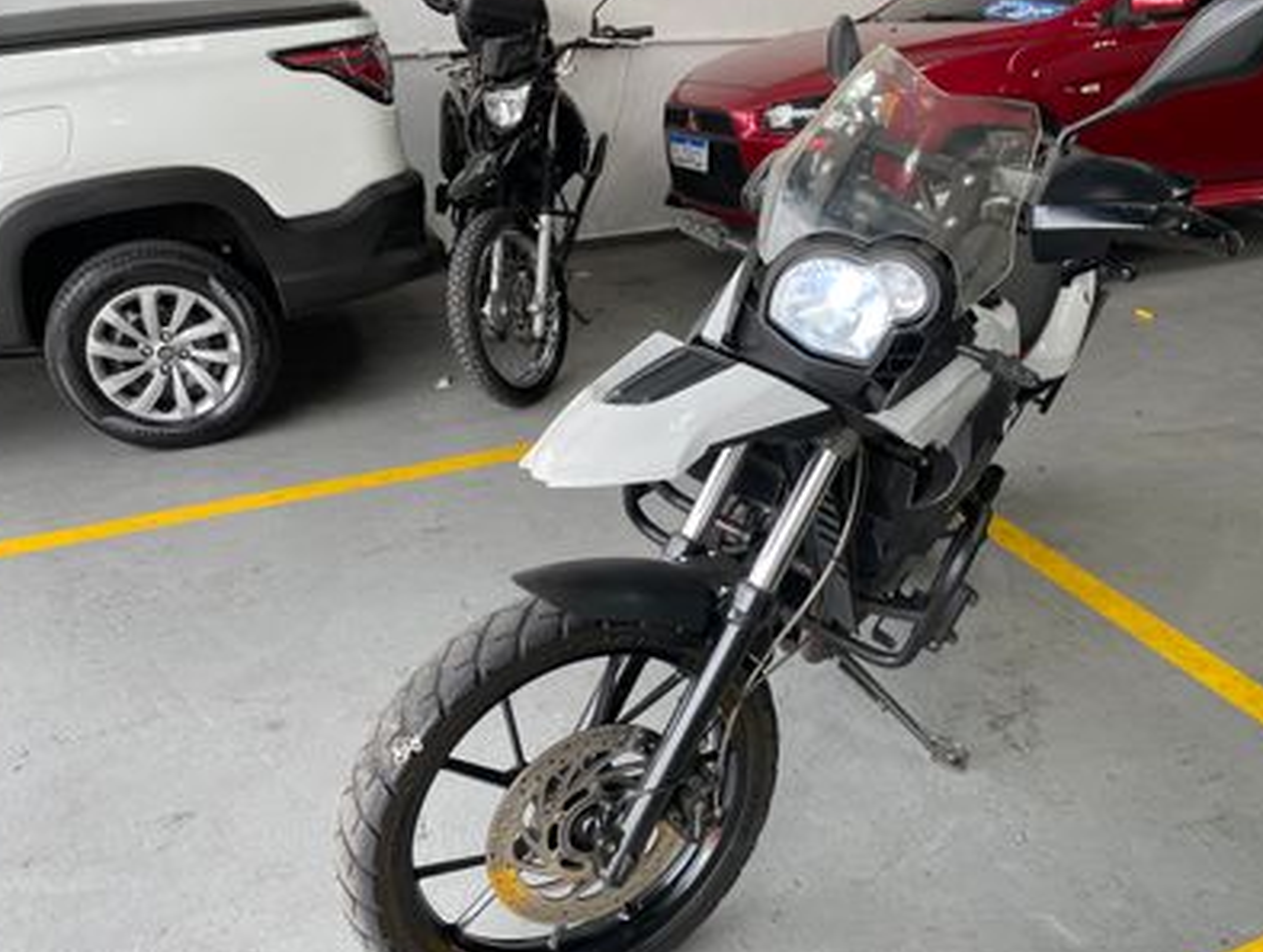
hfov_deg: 58.1
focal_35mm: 31
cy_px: 516
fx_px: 1133
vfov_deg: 45.5
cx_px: 705
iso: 32
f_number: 1.6
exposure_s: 1/133
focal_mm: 4.2
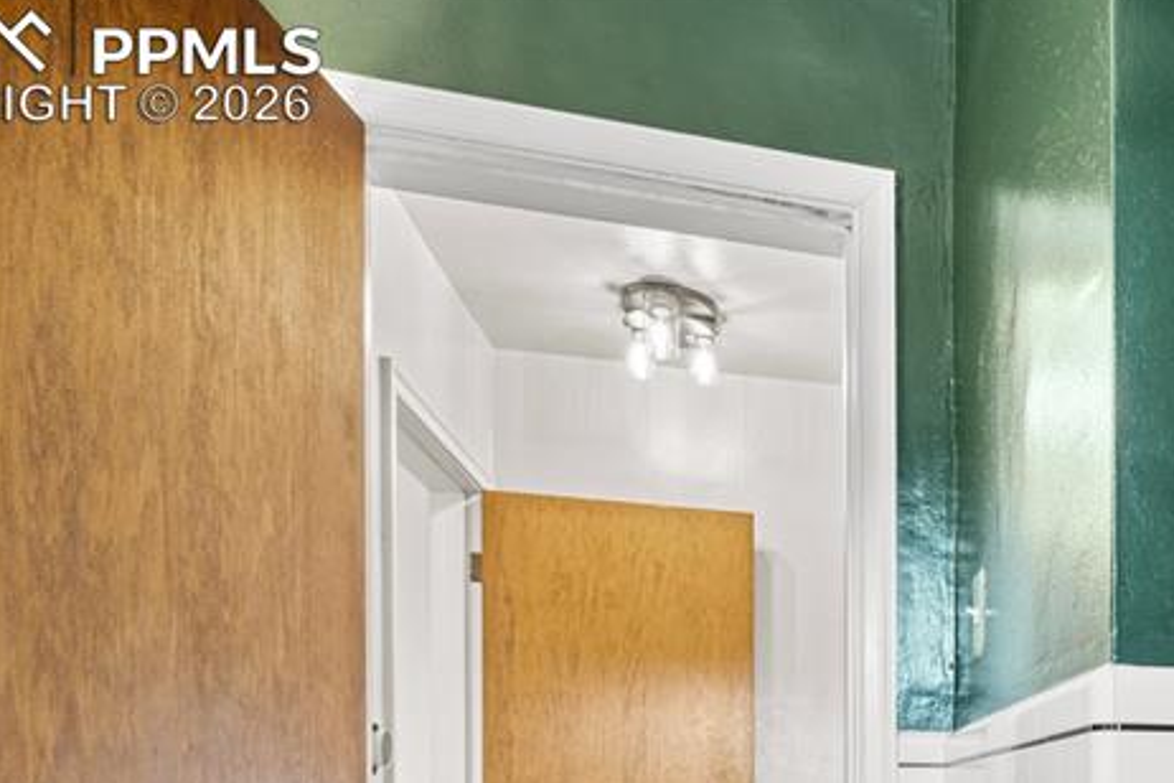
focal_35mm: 31
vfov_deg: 36.3
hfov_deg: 51.2
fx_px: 1011
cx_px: 1113
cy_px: 849
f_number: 10
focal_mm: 14
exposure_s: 5
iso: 200
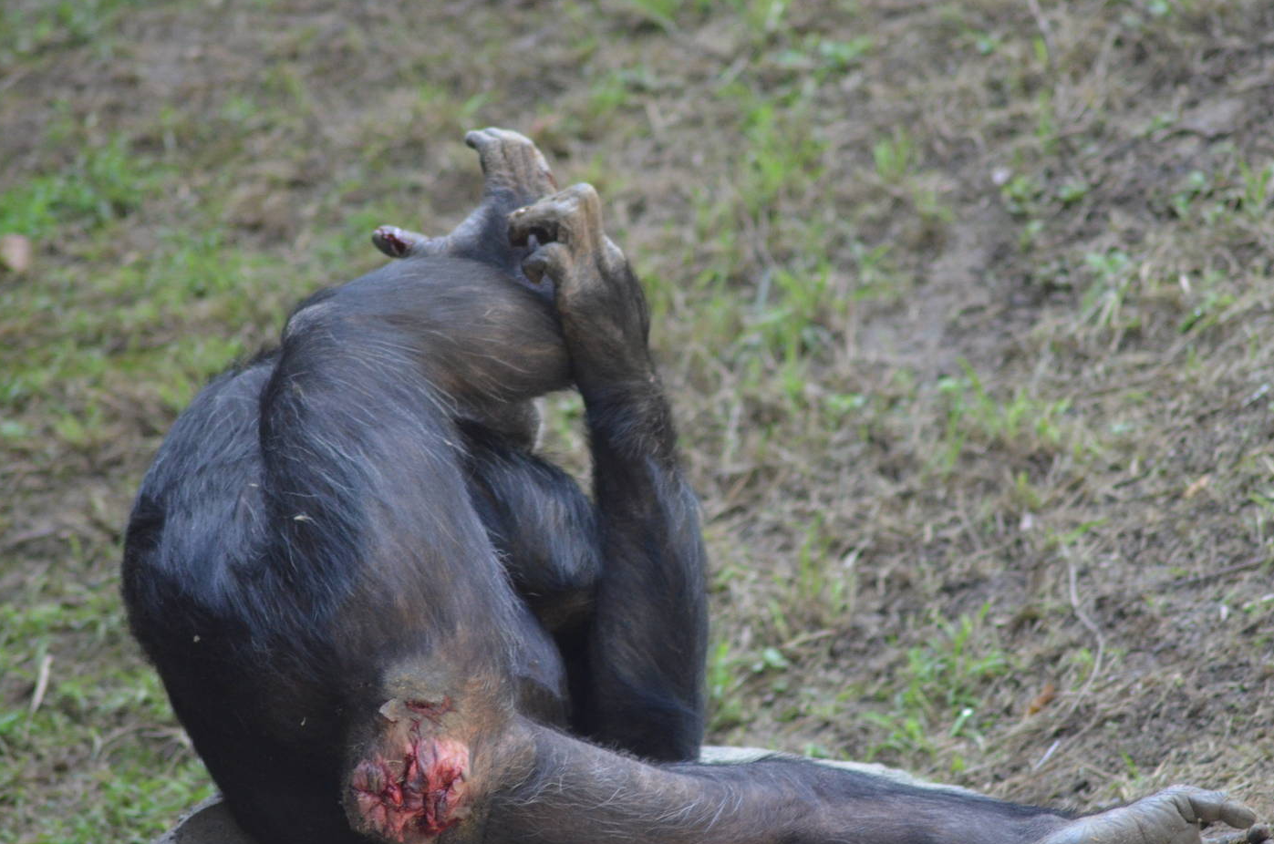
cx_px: 616
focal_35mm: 481
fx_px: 16991
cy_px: 478
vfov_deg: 2.8
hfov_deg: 4.3
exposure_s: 1/250
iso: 1600
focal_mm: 280
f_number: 5.3
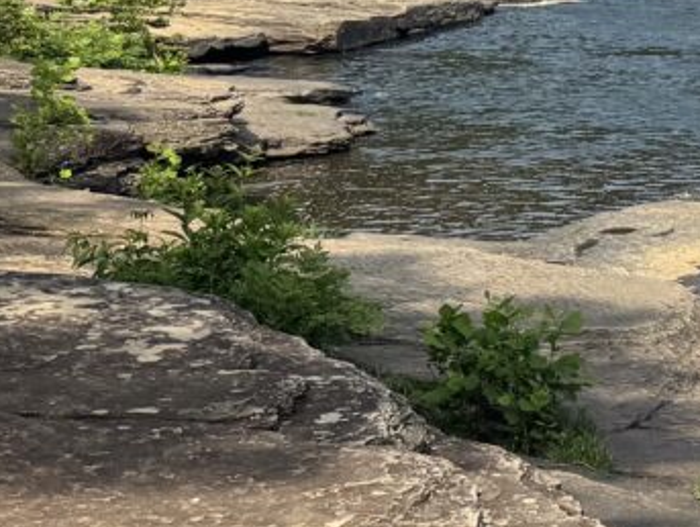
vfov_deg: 13.3
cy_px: -94
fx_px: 2206
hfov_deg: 13.8
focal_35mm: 109
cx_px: 1584
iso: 80
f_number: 1.78
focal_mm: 6.76
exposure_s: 1/3247
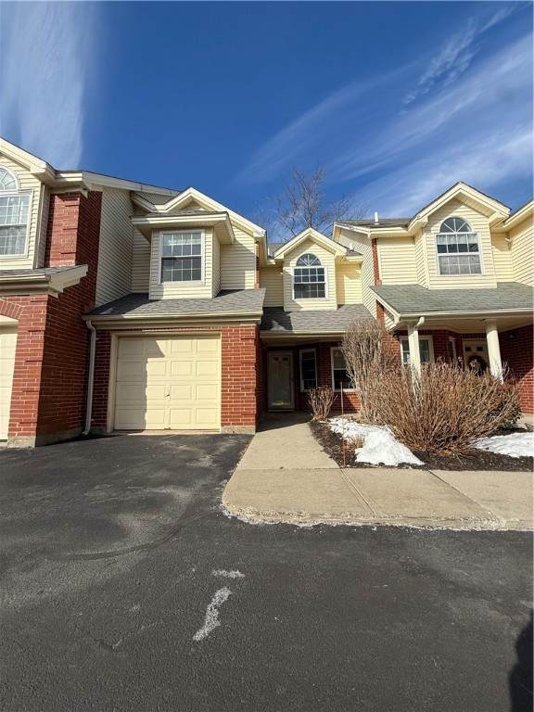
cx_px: 267
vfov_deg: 102.1
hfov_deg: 85.7
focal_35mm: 14
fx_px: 288
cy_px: 356
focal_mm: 2.22
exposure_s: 1/3891
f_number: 2.2
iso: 50
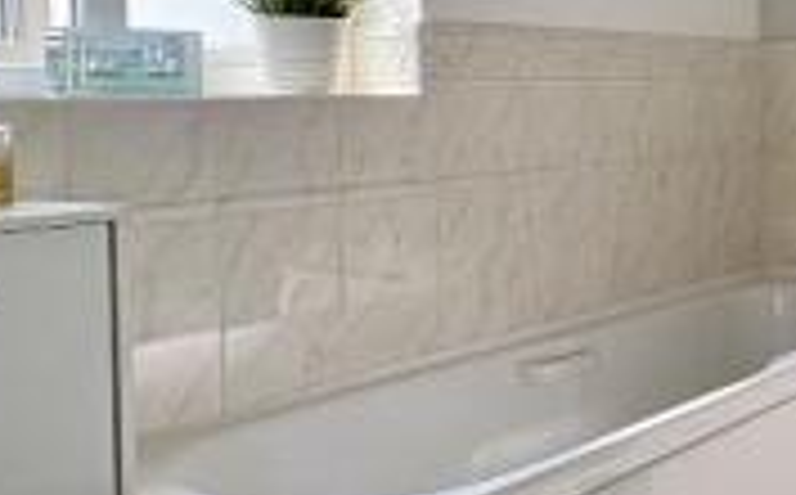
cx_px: 1028
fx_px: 1061
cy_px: 110
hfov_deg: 31.8
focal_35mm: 49
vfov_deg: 25.8
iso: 50
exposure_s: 1/99
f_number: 2.2
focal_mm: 2.22
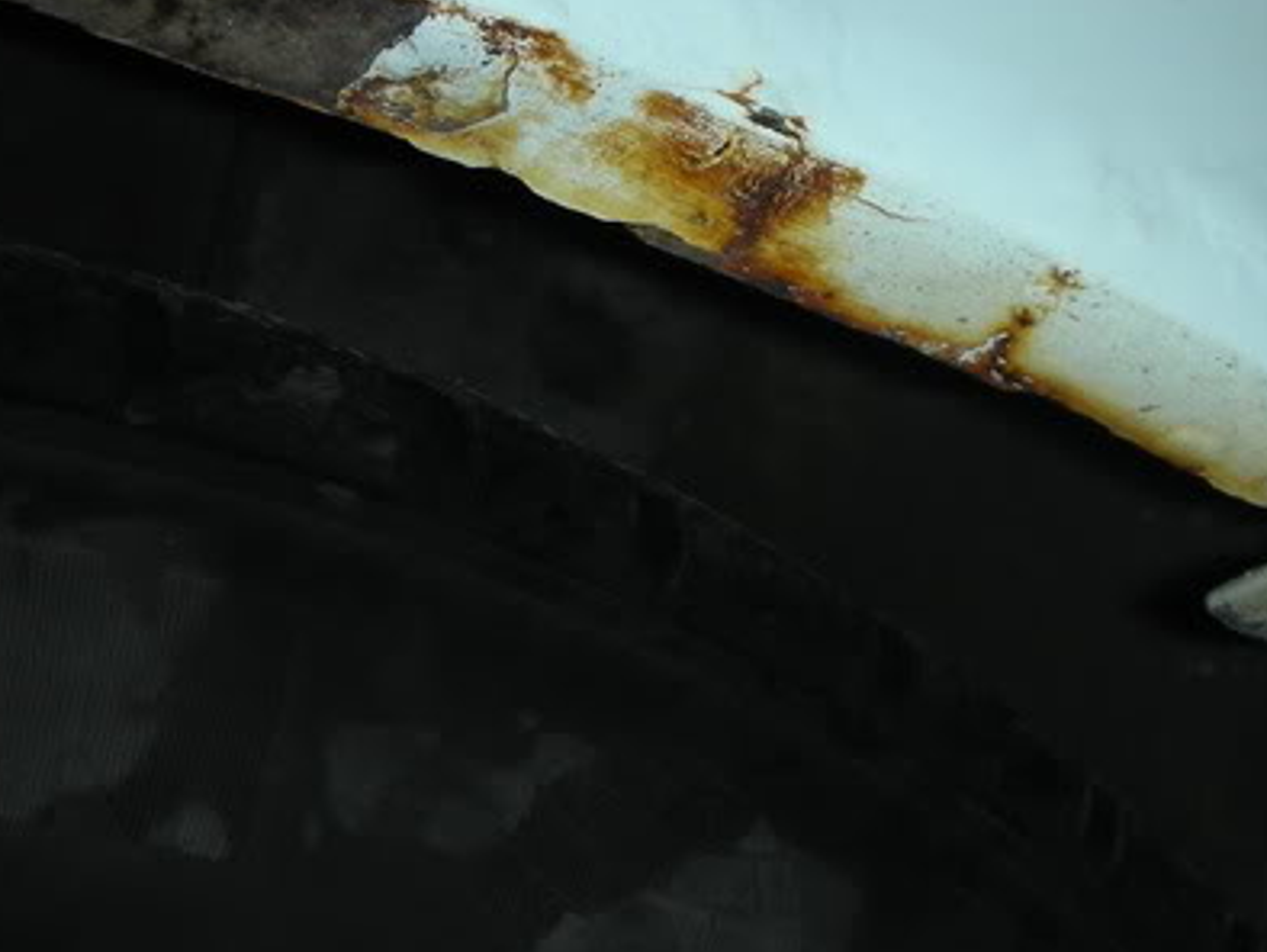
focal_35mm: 71
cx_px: 1032
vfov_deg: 20.7
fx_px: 2600
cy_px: 360
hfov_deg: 26.8
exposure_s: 1/60.1
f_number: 3
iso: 50
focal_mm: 5.8
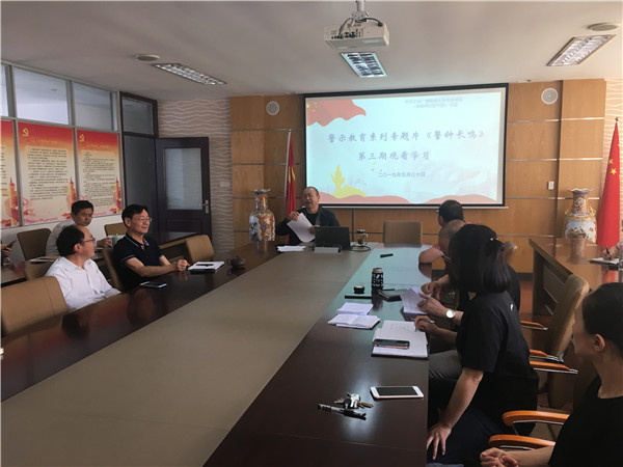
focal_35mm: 29
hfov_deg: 61.7
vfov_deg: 48.2
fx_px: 522
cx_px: 312
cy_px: 234
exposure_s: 1/33
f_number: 2.2
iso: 32
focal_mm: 4.15
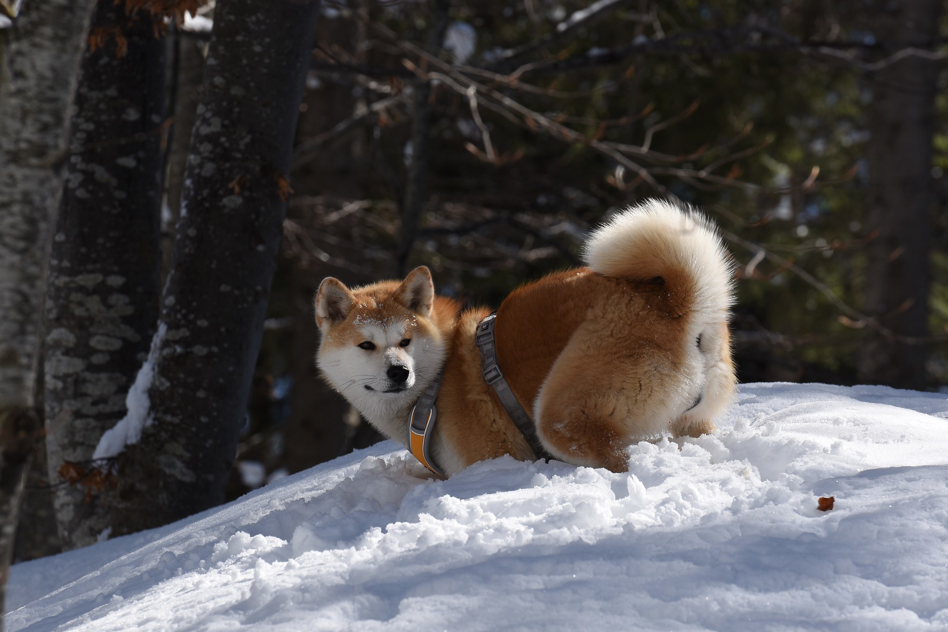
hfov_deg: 8.7
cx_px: 423
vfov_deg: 5.8
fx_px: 6240
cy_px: 311
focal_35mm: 237
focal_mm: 200
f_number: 8
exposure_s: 1/250
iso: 100
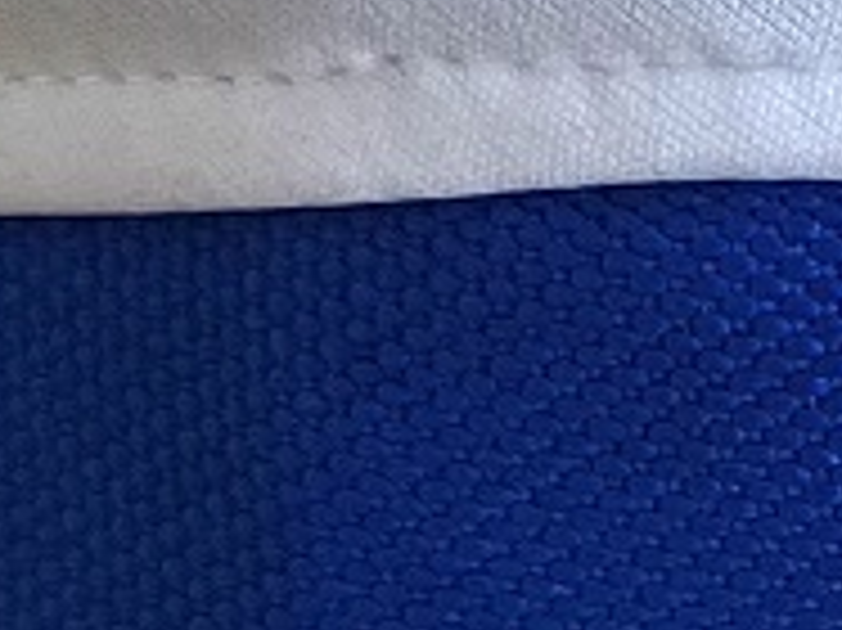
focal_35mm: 225
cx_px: 1553
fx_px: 5469
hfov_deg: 8.4
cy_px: 369
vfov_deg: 6.6
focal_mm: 5.35
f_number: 1.7
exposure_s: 1/109
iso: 80
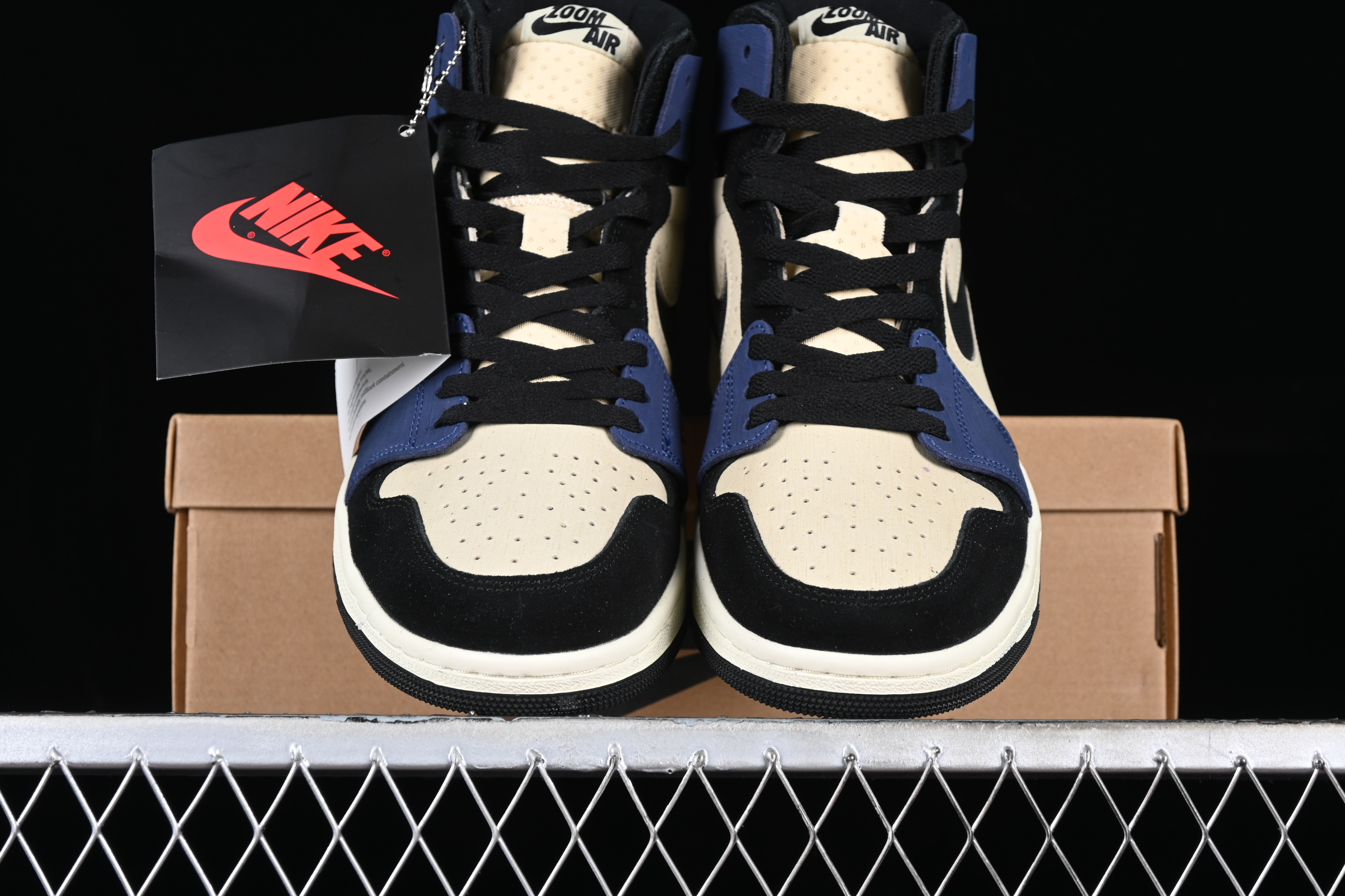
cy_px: 448
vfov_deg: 18.2
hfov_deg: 27.0
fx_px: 2802
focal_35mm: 75
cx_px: 672
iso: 160
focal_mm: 50
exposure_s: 1/60
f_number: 6.3
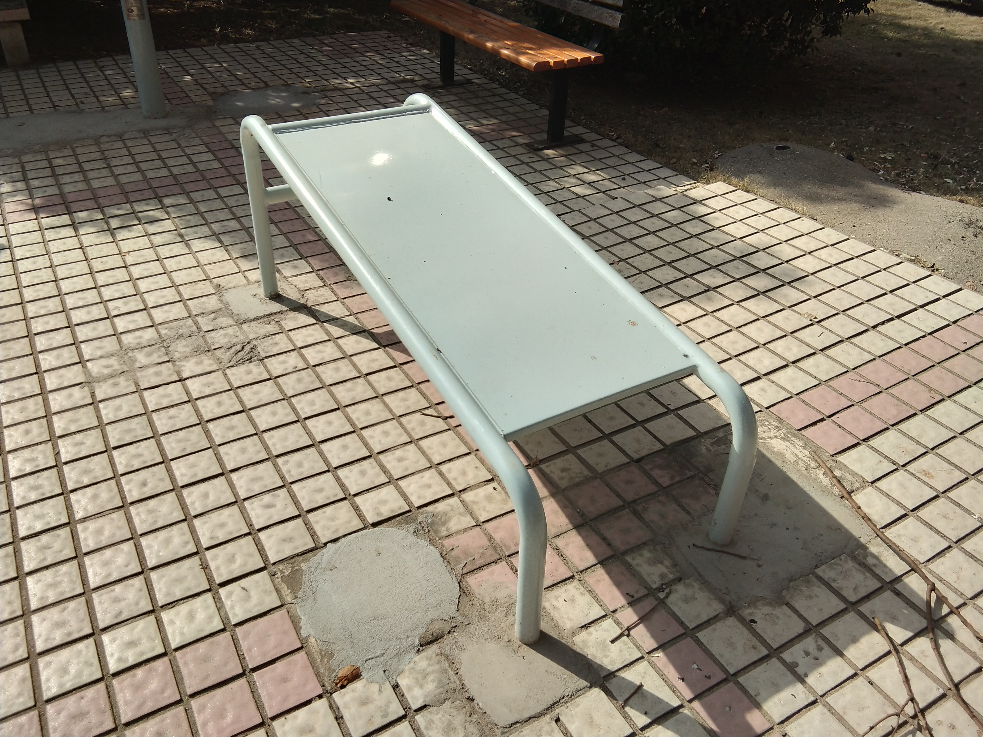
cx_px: 492
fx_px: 880
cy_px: 368
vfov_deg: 45.4
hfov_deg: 58.4
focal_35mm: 31
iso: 50
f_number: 2.2
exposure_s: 1/945
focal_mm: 3.69
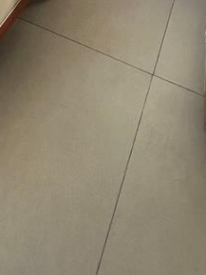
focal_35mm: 54
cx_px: 22
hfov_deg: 26.2
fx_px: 428
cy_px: -281
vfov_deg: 19.1
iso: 32
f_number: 1.8
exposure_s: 1/250
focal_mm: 1.57
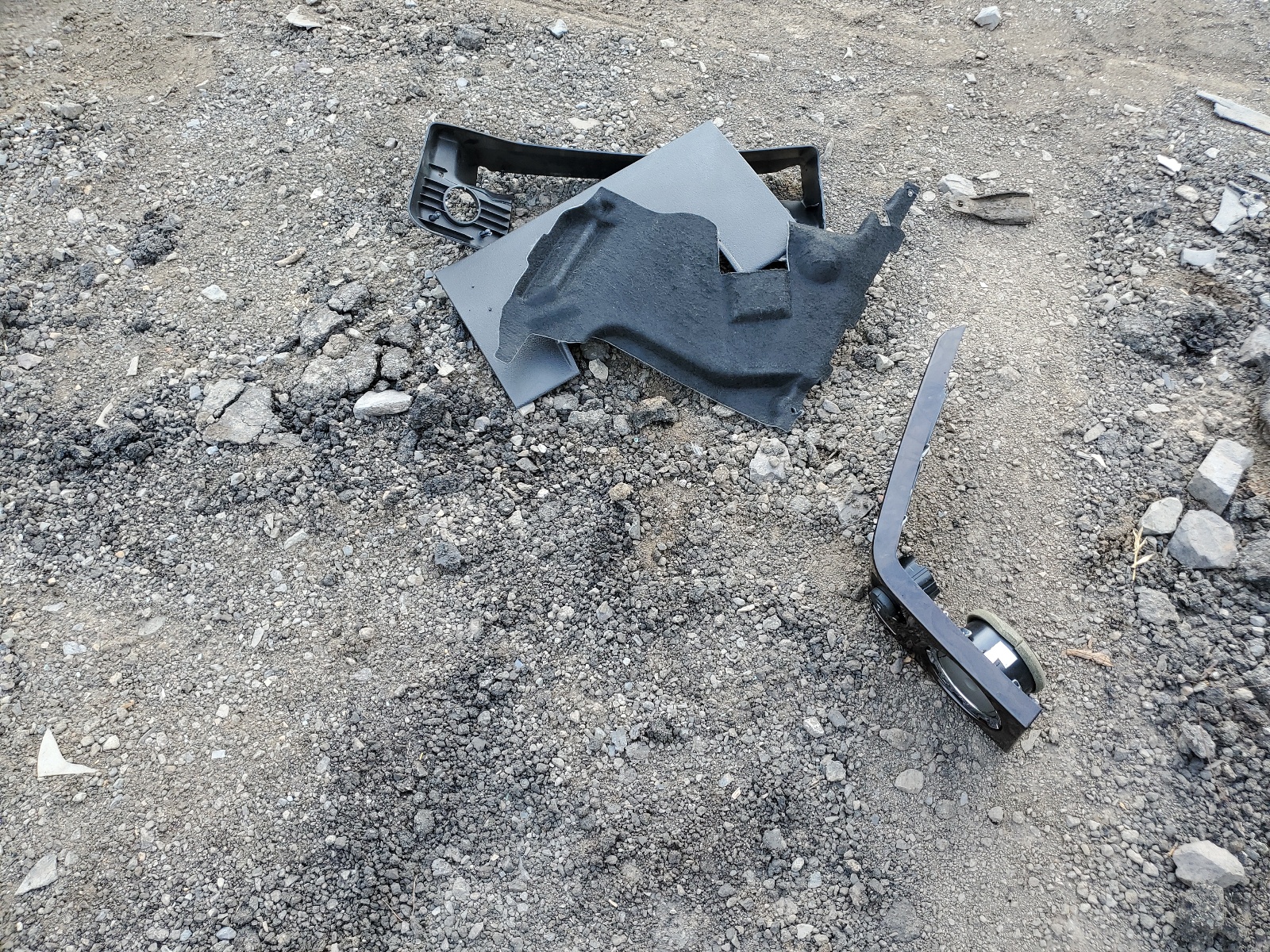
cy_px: 476
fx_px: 954
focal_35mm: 26
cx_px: 635
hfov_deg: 67.3
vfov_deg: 53.1
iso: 50
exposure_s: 1/179
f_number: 1.5
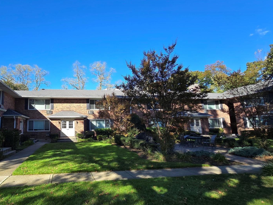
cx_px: 85
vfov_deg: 68.7
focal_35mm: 19
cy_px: 107
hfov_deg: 81.0
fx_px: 150
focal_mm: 2.2
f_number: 2.2
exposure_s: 1/859
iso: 50
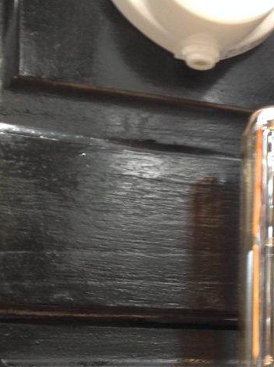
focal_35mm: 77
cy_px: 361
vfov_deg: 24.3
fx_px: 815
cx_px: 300
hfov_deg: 18.4
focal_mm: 4.28
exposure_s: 1/15
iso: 100
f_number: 2.4
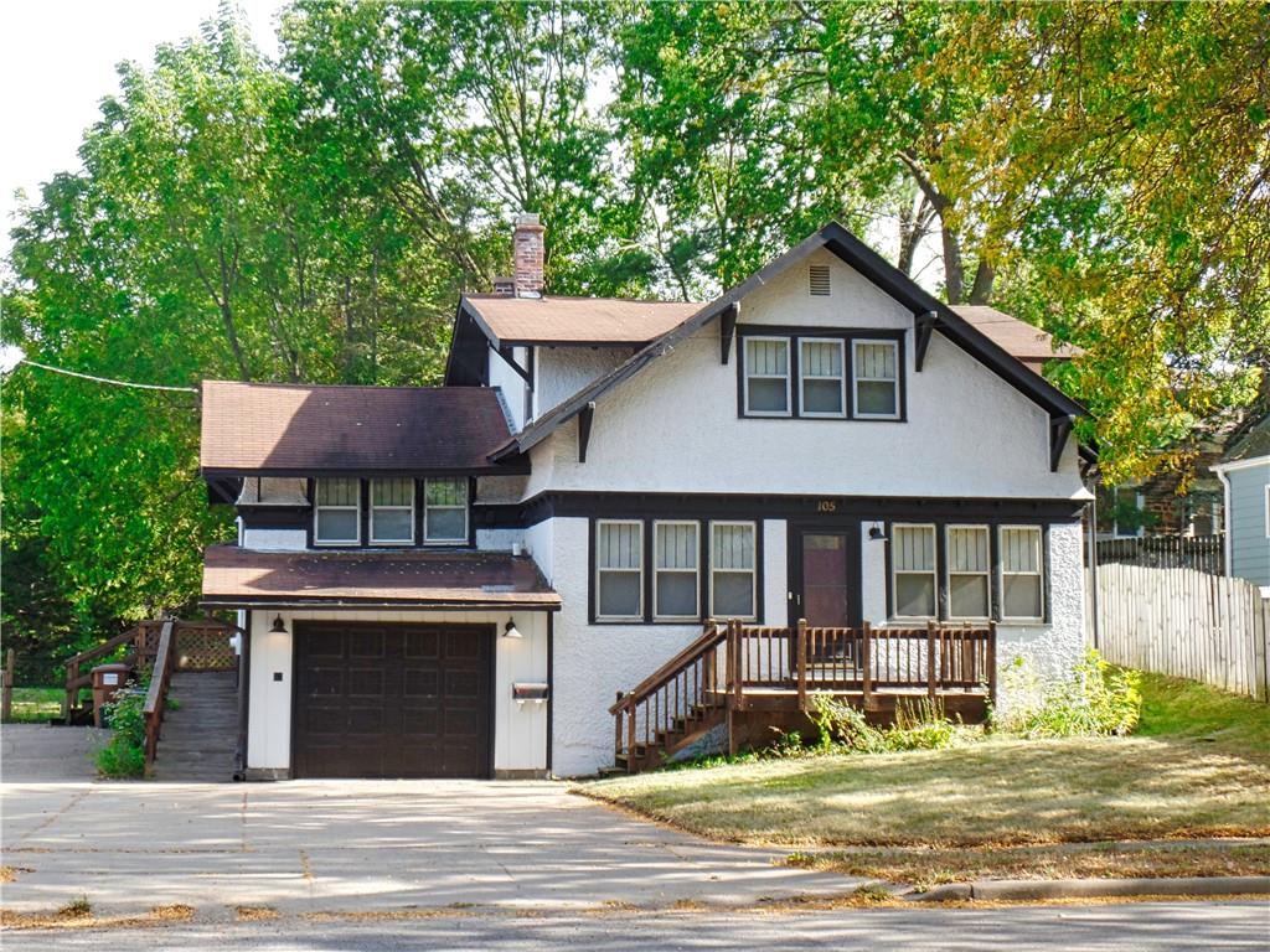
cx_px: 635
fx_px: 1908
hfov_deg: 36.8
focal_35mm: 52
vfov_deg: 28.0
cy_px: 476
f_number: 3.4
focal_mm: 9.2
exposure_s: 1/180
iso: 80
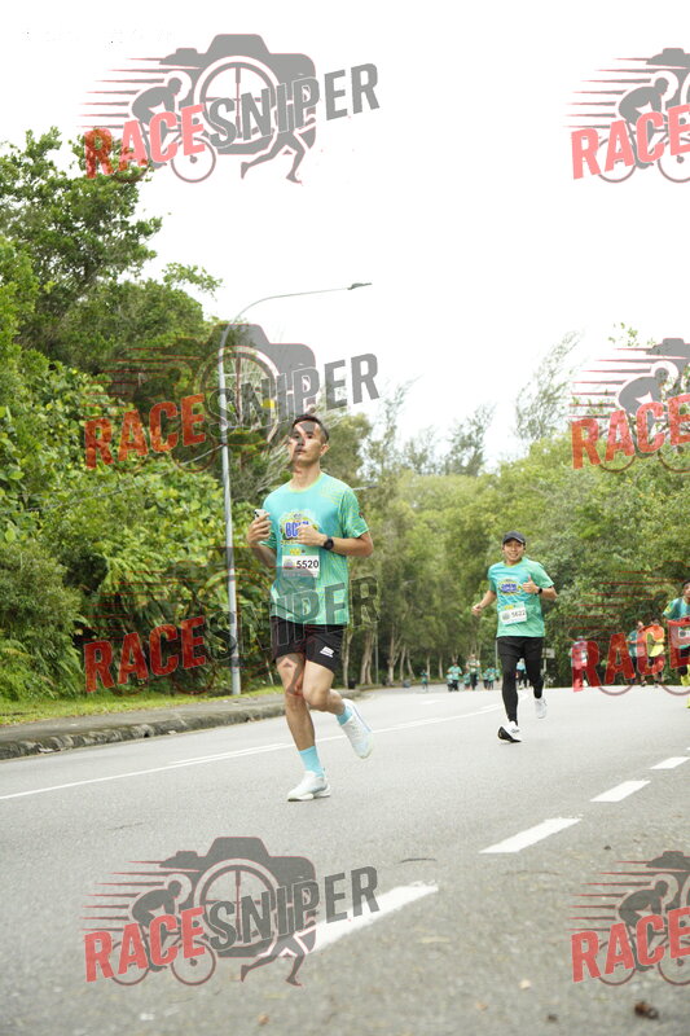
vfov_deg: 30.5
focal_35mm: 66
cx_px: 345
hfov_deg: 20.6
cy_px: 518
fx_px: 1898
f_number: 2.8
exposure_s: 1/1000
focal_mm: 44
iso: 4000
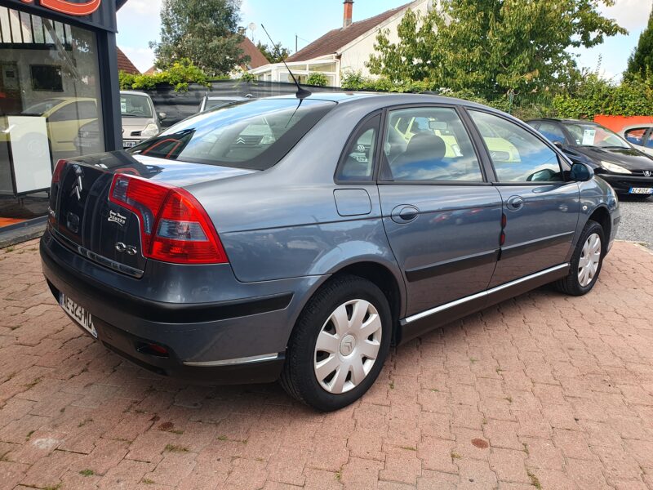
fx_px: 490
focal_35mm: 26
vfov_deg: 53.1
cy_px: 245
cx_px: 326
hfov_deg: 67.3
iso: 50
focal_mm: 4.32
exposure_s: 1/262
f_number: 2.4
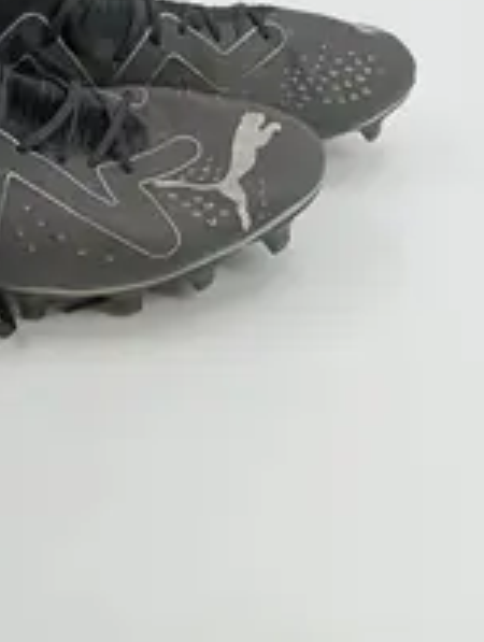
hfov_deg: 25.1
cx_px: 16
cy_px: 23
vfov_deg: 32.0
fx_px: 1041
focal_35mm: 56
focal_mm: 4.22
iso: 89
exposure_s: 1/100
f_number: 1.8
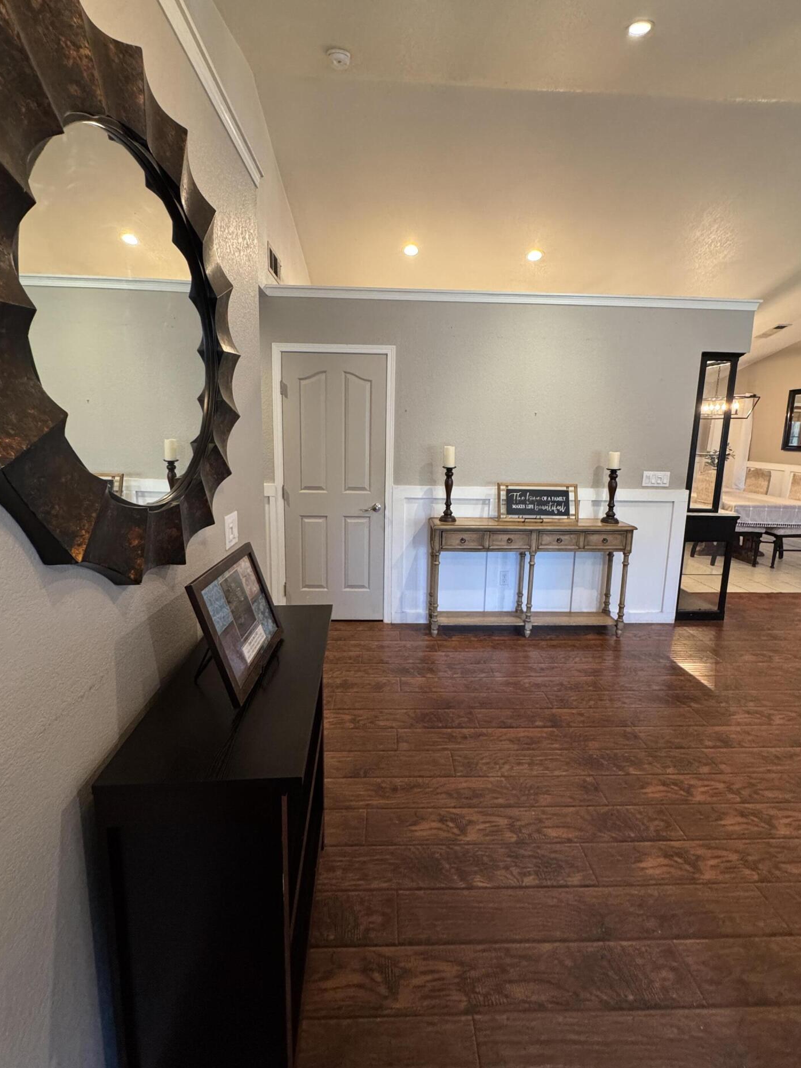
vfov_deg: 98.0
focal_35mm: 15
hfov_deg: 81.7
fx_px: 463
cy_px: 499
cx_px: 399
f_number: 2.2
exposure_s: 1/60
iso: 320
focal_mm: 2.22
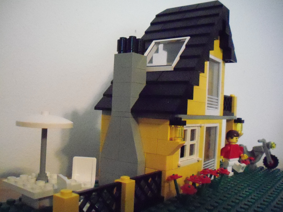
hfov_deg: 49.0
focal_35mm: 38
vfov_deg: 37.7
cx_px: 142
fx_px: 311
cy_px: 106
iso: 1600
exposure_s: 1/60
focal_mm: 6.3
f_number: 3.5
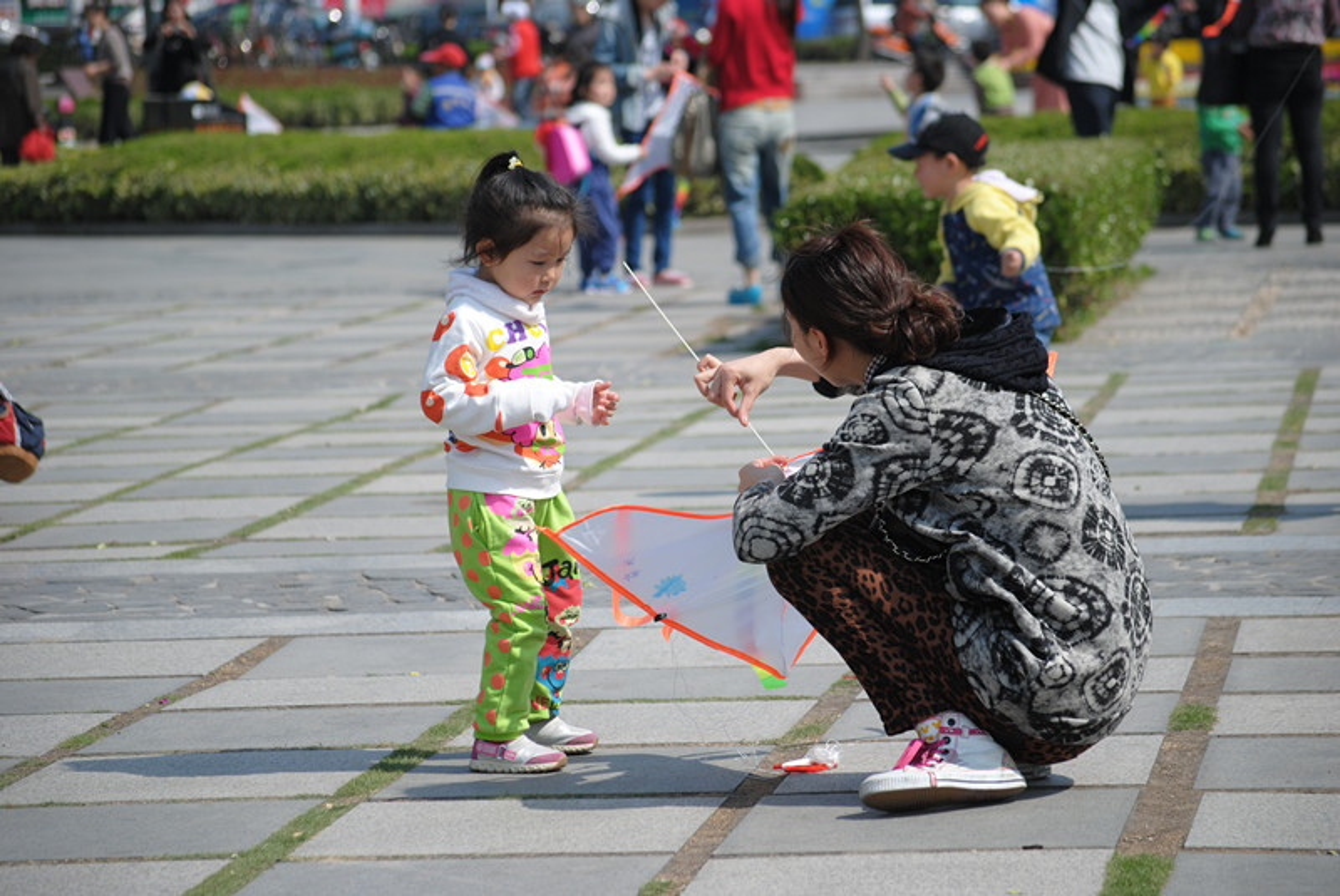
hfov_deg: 15.2
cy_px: 448
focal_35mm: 135
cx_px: 670
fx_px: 5029
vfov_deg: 10.2
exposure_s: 1/800
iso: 100
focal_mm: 90
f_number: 4.5
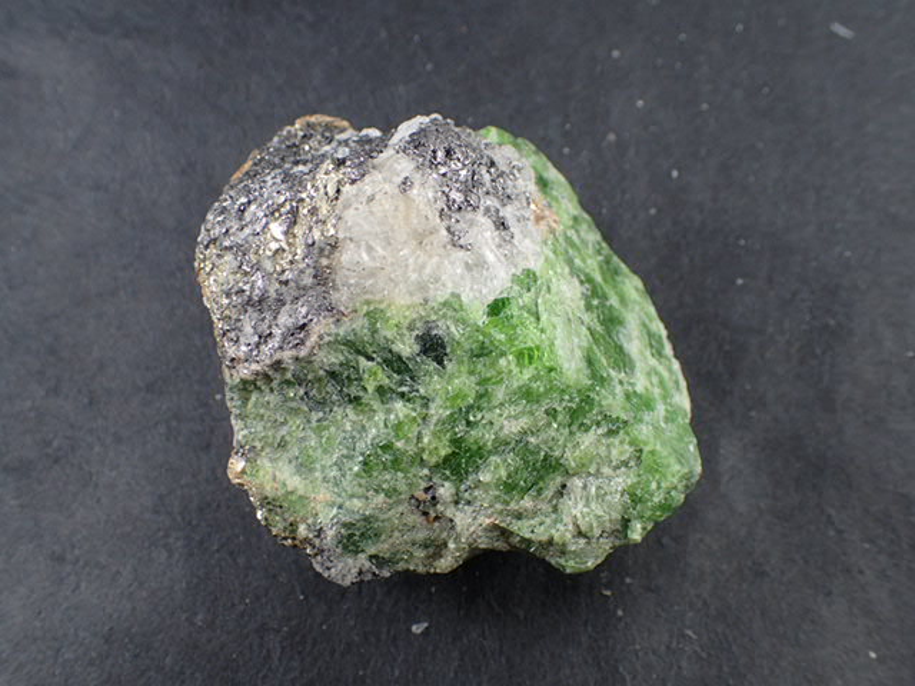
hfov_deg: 52.6
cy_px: 343
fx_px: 925
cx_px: 458
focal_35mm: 35
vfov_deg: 40.7
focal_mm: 6.42
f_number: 2.6
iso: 100
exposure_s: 1/125
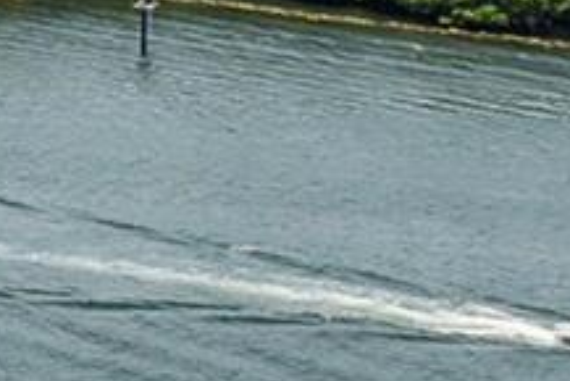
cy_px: -415
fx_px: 2567
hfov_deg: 9.0
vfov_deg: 8.0
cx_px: -1379
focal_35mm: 162
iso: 640
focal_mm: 15
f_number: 8
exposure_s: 1/1000
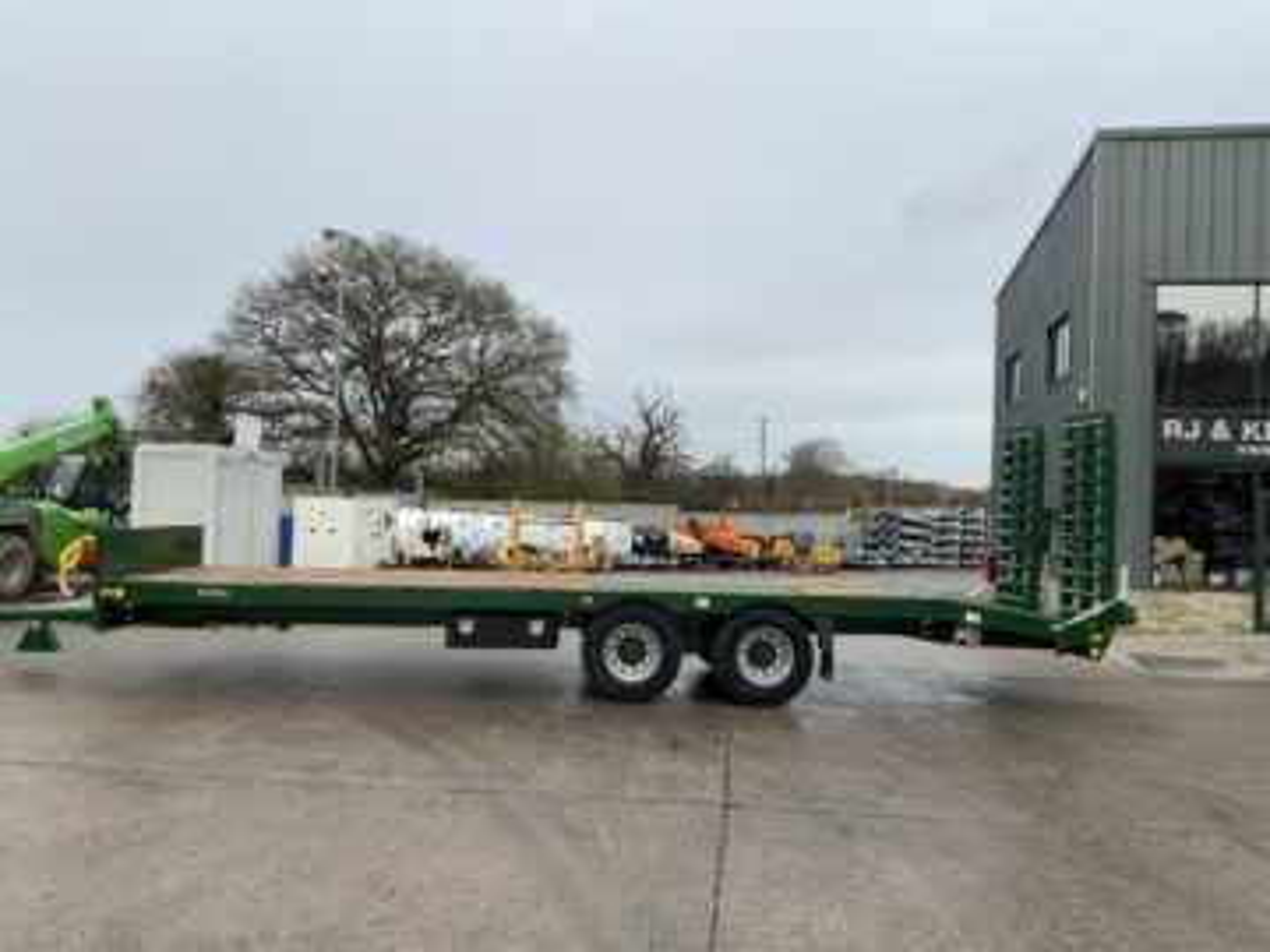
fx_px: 1064
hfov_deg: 61.7
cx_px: 635
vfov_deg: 48.2
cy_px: 476
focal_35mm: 29
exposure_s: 1/403
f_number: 1.8
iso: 16
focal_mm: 3
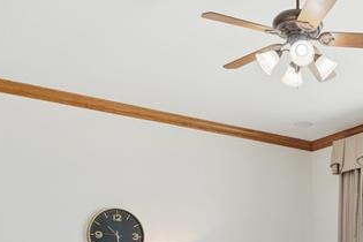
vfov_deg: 23.7
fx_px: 524
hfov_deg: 36.2
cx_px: 317
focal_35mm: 52
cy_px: 292
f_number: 7.1
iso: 200
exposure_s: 1/60
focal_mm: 16
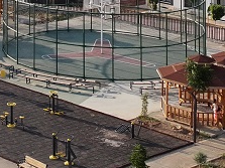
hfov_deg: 13.5
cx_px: -112
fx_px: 897
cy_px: -180
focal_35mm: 138
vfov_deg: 9.9
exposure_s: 1/320
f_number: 2.8
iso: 200
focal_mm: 12.29
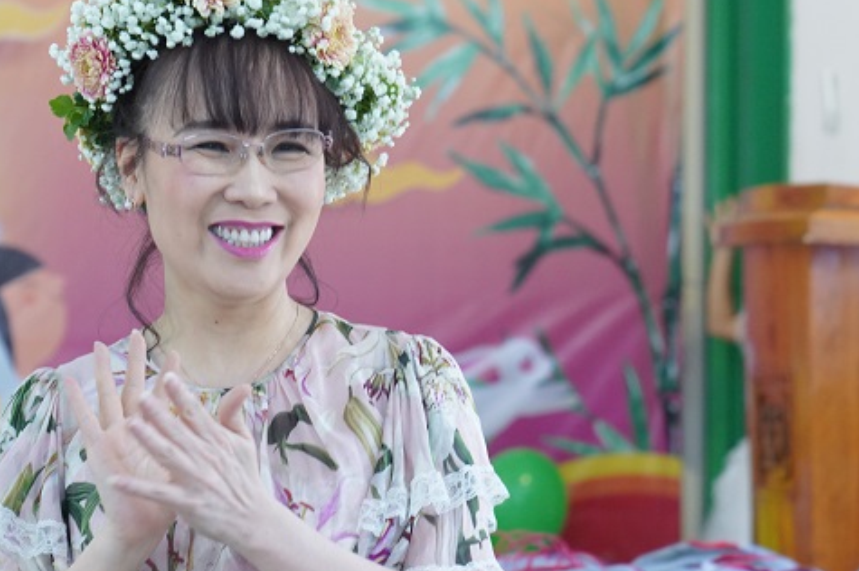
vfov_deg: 7.7
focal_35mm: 177
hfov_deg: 11.6
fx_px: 4220
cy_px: 241
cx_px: 251
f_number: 4
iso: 1600
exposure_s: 1/125
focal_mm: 70
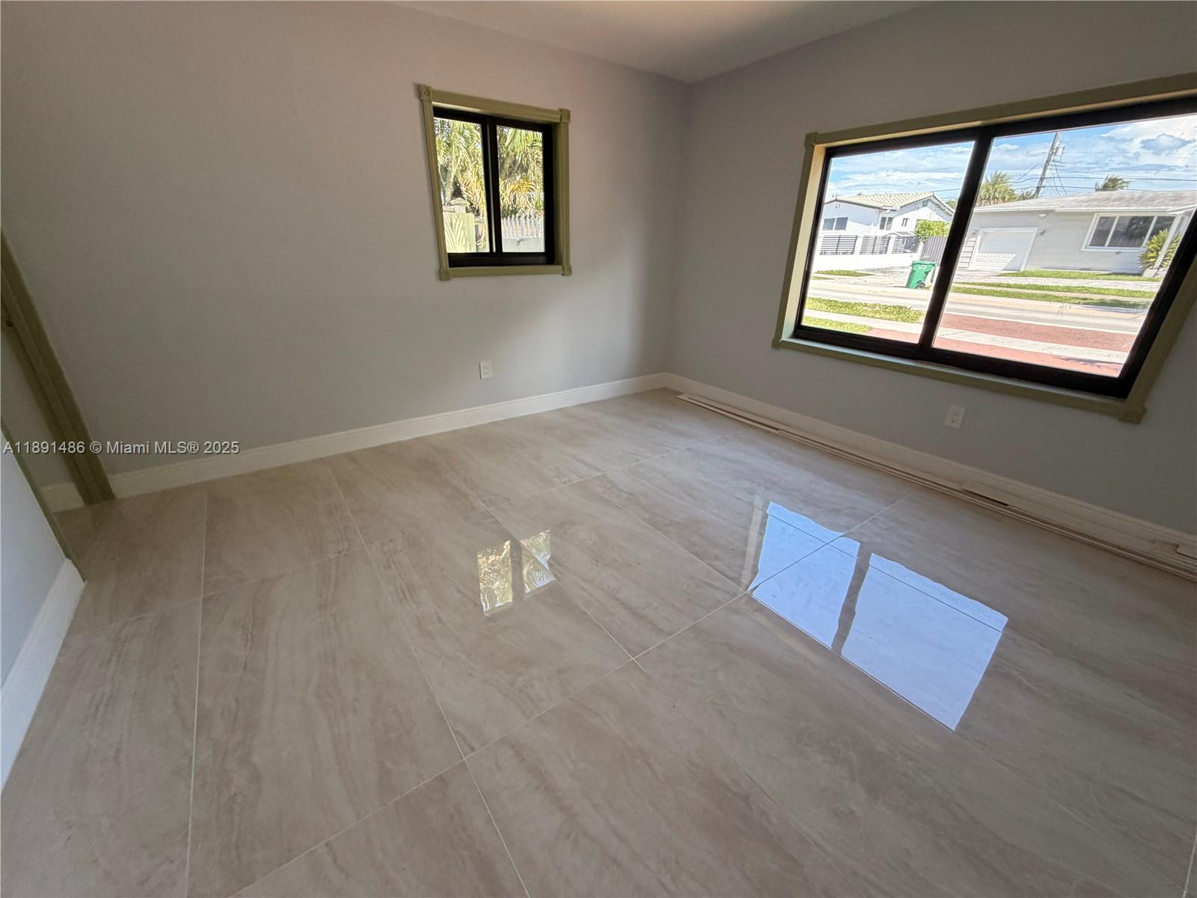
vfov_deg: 85.7
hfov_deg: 102.1
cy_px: 449
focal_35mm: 14
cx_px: 598
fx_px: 484
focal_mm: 2.22
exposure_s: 1/121
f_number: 2.2
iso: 160
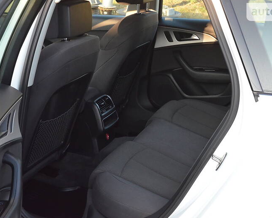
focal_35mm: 61
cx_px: 145
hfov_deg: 31.1
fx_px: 488
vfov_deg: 25.2
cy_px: 109
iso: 2500
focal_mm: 35
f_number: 8
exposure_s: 1/250
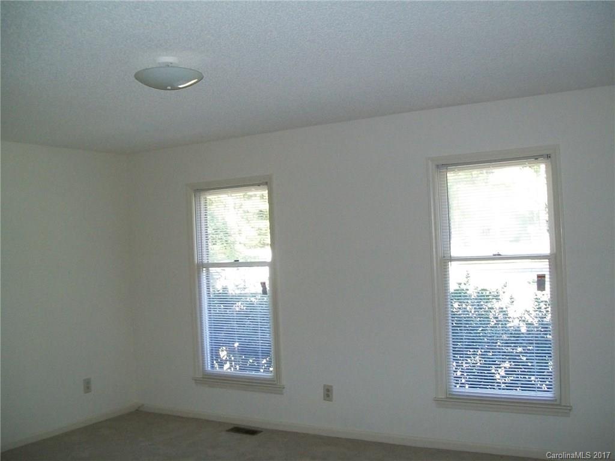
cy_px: 230
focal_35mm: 36
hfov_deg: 51.4
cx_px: 308
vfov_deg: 39.7
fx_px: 640
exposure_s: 1/60
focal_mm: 6
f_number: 2.7
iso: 160
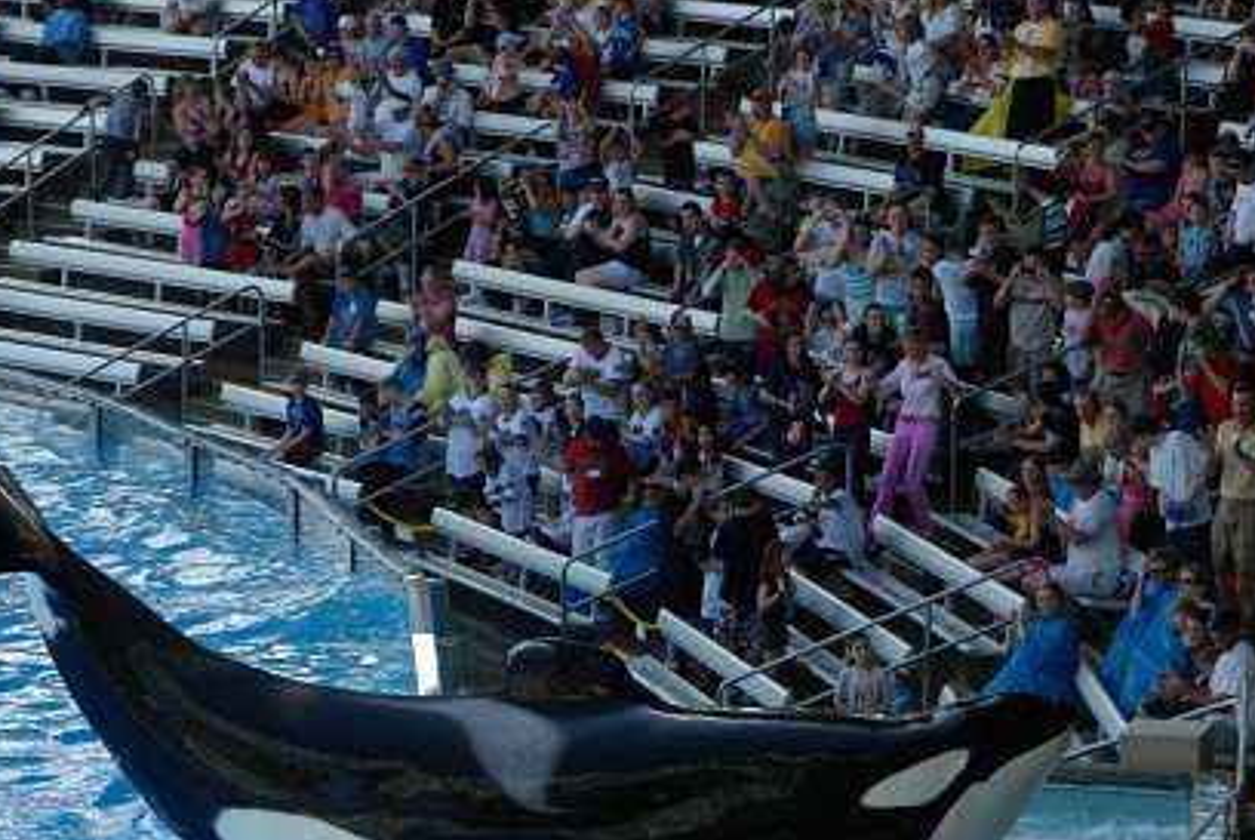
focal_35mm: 200
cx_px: 595
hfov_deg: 10.3
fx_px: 6980
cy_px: 554
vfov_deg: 6.9
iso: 200
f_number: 6.7
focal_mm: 90
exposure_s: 1/180
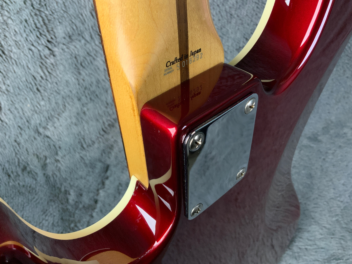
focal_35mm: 29
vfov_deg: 48.2
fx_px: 295
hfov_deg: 61.7
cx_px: 176
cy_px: 132
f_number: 1.8
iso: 64
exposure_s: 1/61
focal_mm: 3
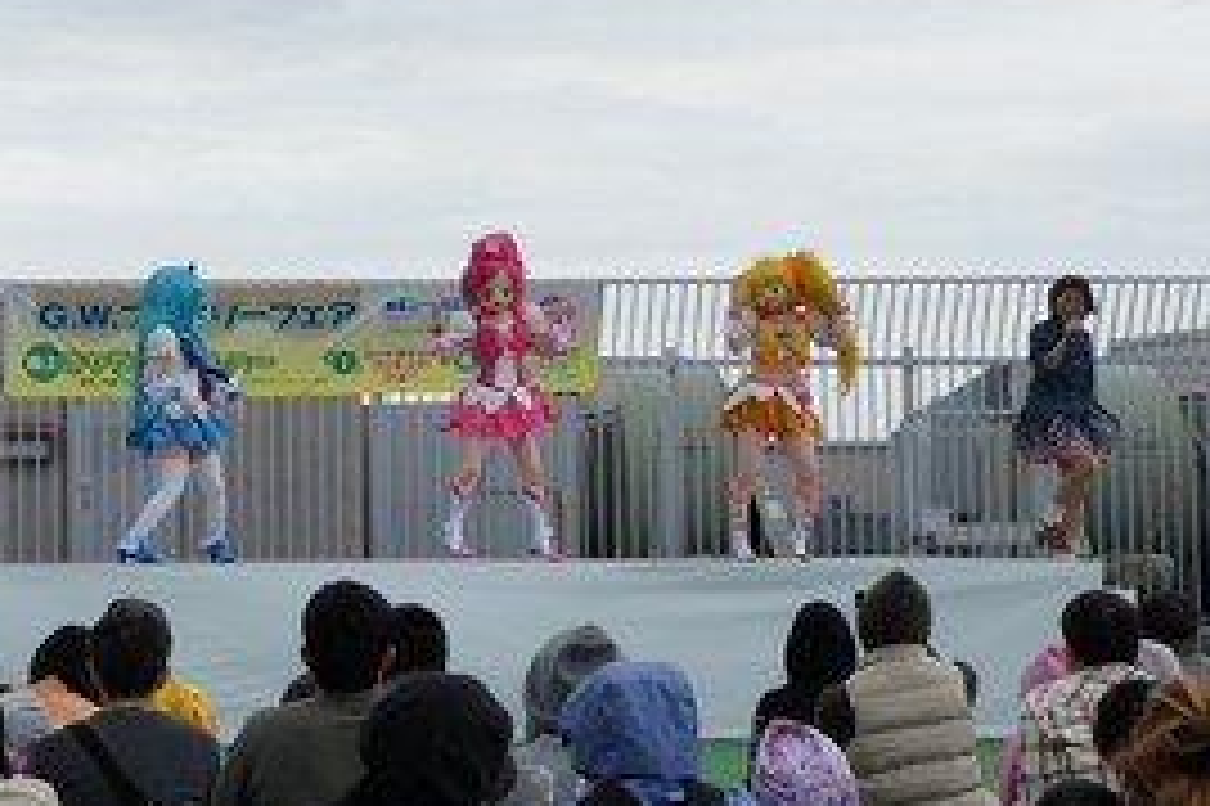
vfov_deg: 11.1
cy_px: 243
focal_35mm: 123
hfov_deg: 16.7
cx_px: 427
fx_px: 4123
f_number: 8
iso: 200
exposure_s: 1/200
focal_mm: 55
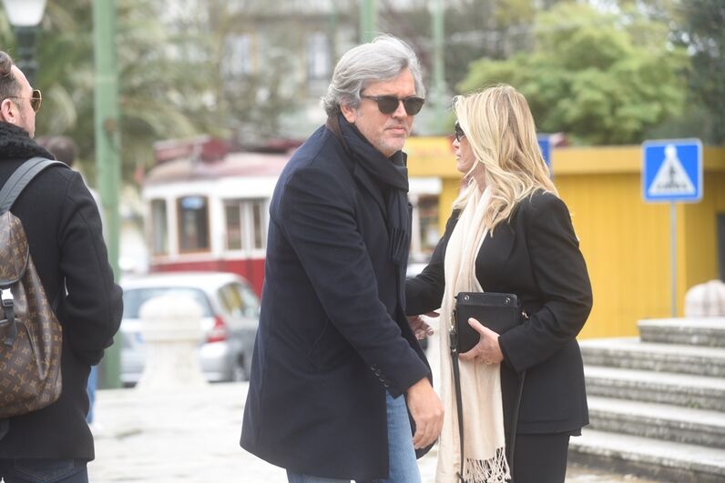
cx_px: 362
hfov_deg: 14.2
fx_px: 2920
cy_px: 242
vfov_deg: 9.5
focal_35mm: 145
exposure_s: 1/800
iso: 800
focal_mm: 145
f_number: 4.5
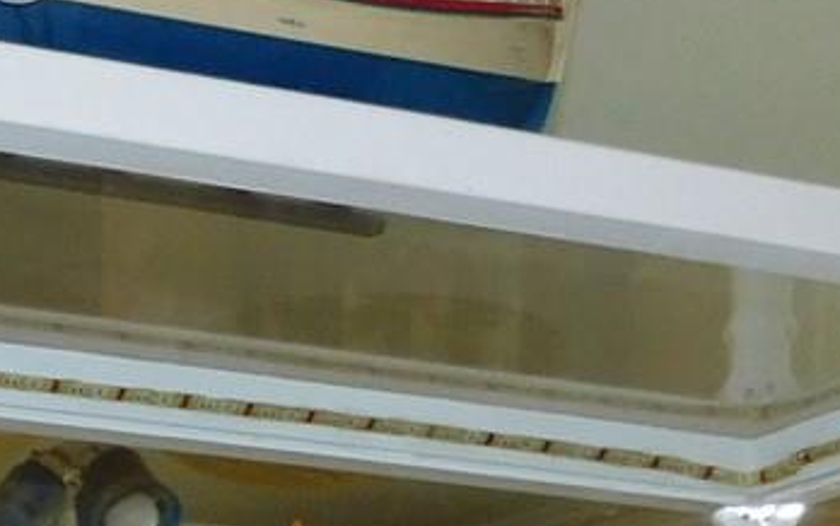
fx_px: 2566
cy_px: 1315
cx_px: -169
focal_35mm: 112
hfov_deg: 17.7
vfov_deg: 10.0
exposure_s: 1/30
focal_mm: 4
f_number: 3
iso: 200
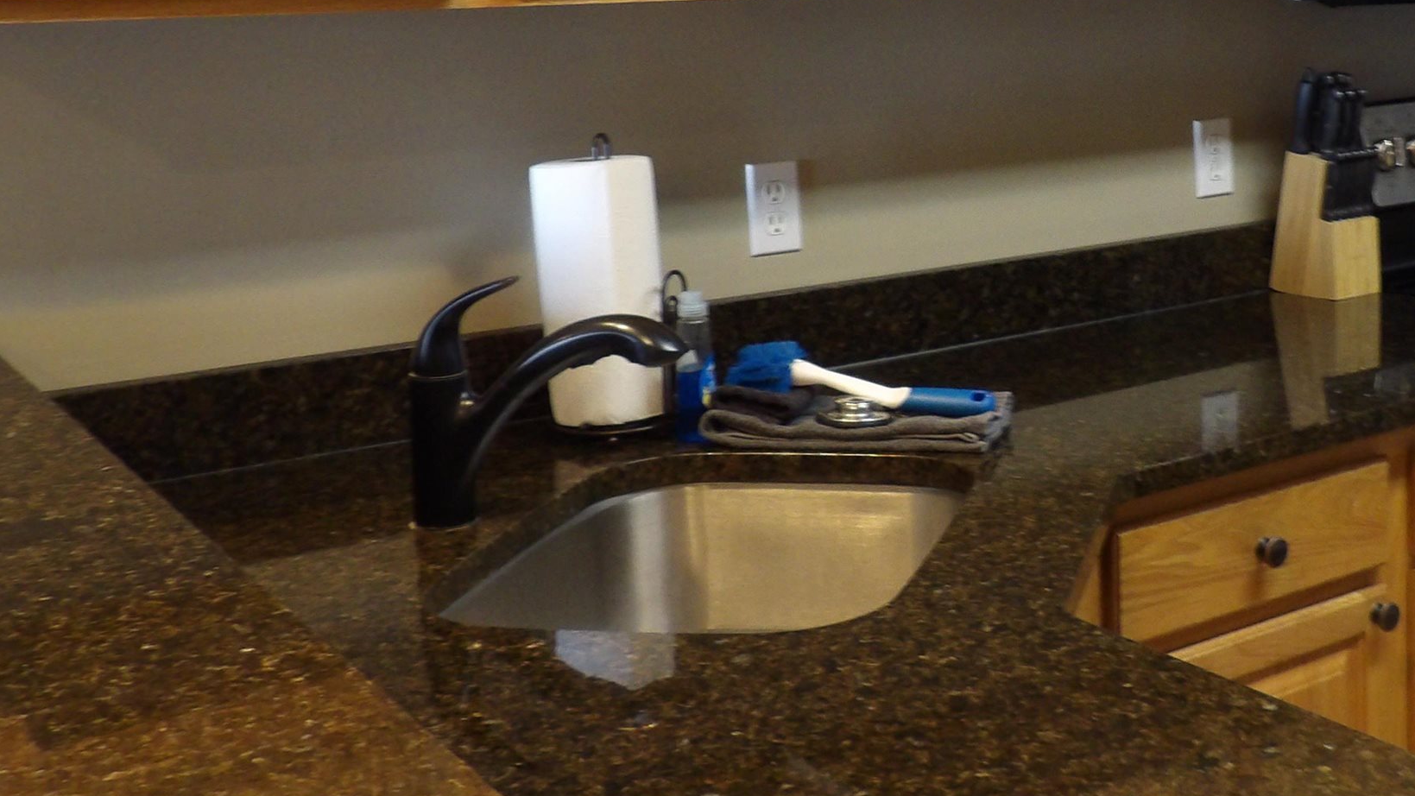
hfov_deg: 40.6
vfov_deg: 24.1
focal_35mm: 49
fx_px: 1839
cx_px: 1103
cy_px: 169
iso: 283
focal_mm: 4.3
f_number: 2.8
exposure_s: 1/17
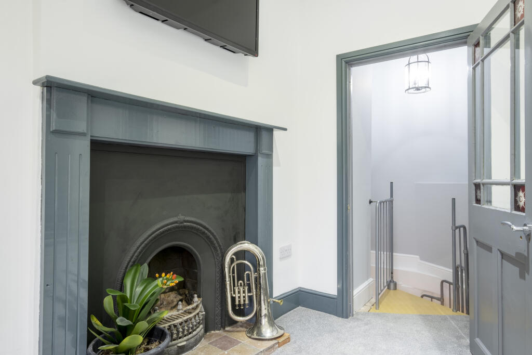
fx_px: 325
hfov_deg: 78.6
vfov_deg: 57.2
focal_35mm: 22
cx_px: 266
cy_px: 178
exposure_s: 1
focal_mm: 14.5
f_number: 11
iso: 160
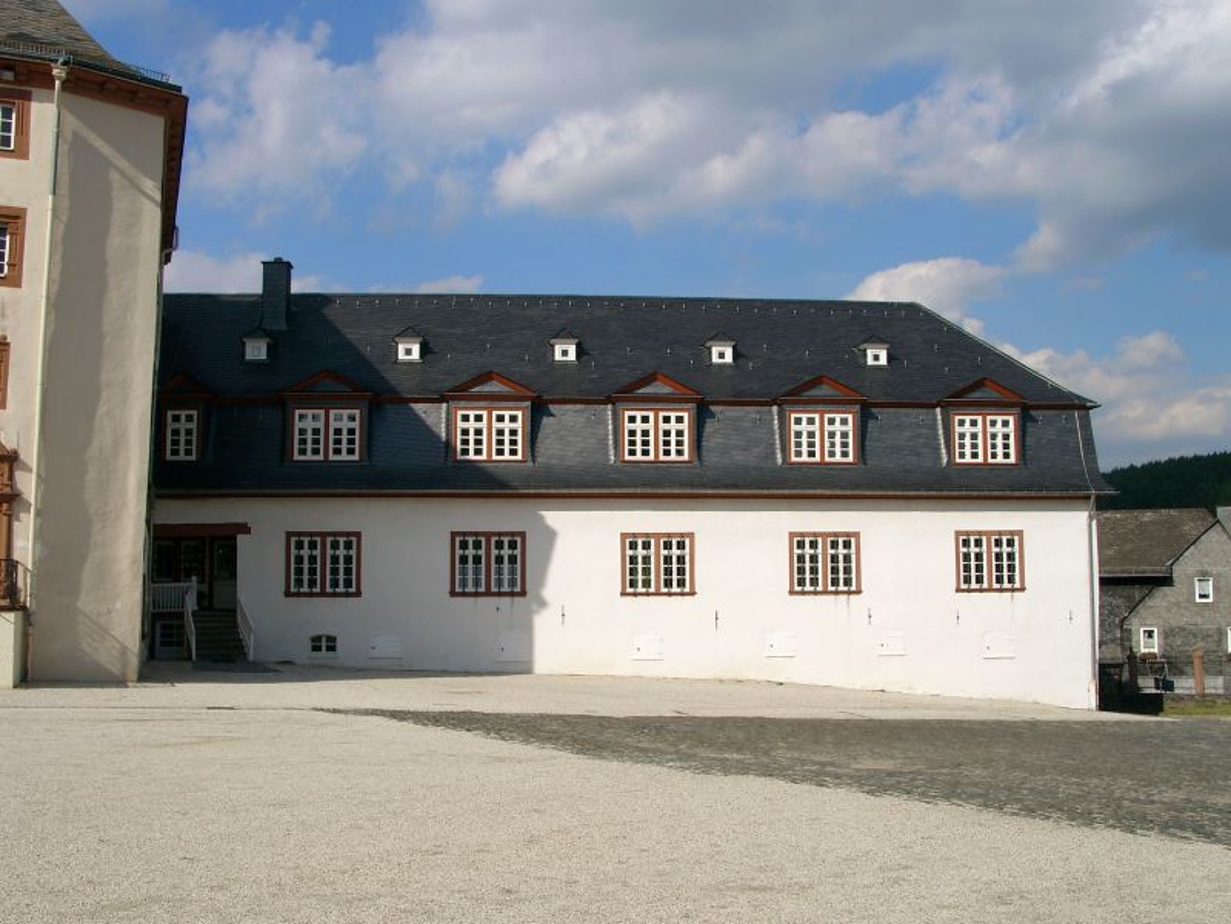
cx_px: 616
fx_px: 1245
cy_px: 462
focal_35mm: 35
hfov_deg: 52.6
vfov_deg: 40.7
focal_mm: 7.39
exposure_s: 1/657
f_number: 5.6
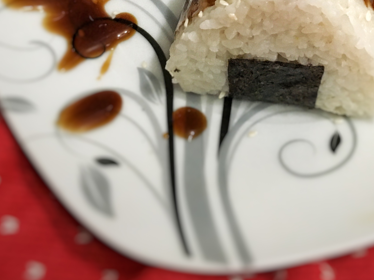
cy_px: -82
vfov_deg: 22.0
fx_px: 648
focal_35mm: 60
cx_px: 253
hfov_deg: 31.9
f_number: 2.2
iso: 250
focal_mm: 4.15
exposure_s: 1/17
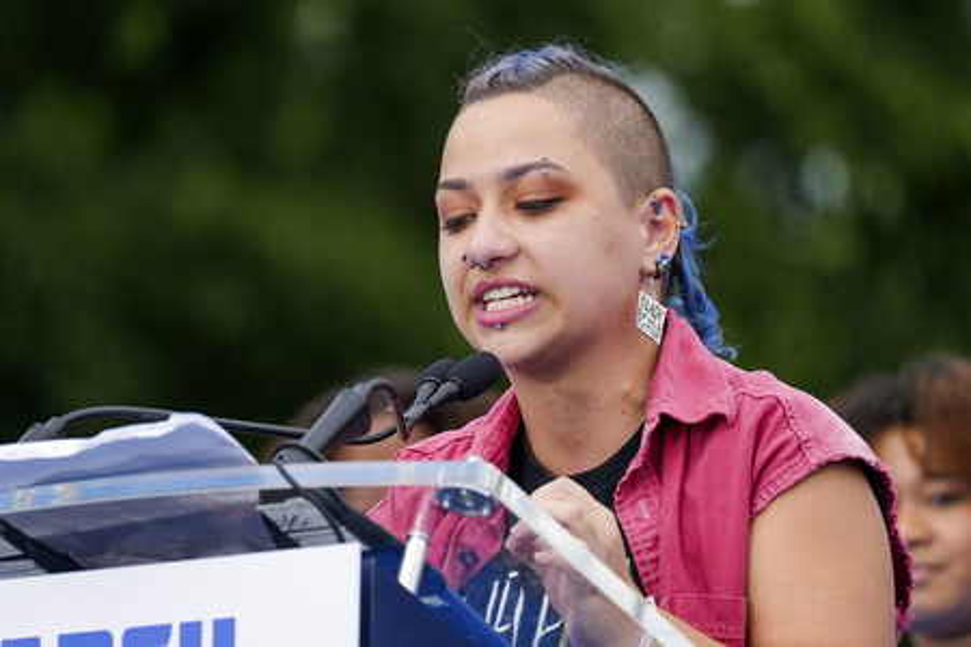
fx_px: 10545
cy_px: 324
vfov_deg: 3.5
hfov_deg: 5.3
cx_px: 486
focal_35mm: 391
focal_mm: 391
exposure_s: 1/500
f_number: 8
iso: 400
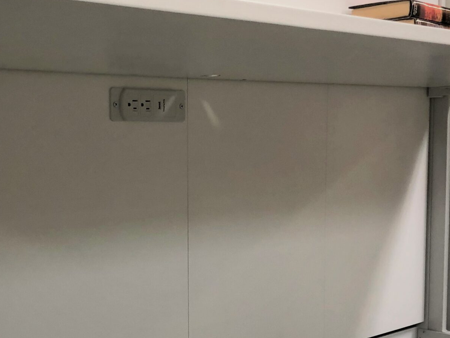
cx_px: 177
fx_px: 780
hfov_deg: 32.1
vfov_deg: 24.3
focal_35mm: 60
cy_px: 219
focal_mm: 3.99
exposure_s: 1/17
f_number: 1.8
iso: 40
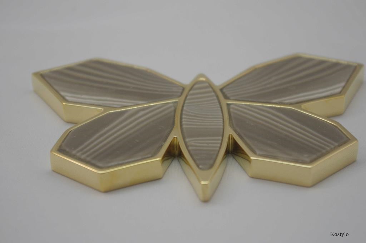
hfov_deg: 24.8
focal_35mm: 82
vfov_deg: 16.6
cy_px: 122
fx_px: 833
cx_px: 183
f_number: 7.1
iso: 800
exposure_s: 1/60
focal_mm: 55
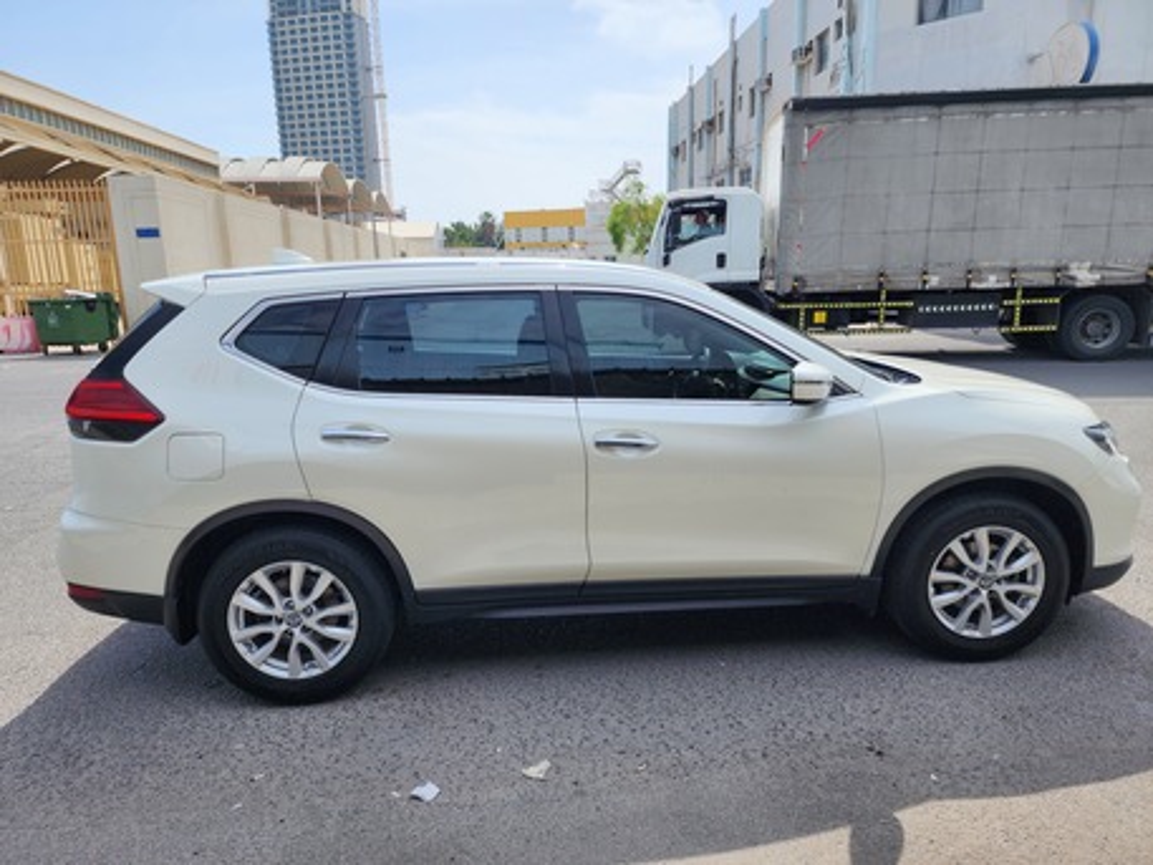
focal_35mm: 23
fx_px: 766
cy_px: 432
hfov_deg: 73.9
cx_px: 576
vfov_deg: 58.9
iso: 12
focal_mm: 6.4
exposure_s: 1/1488
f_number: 1.8
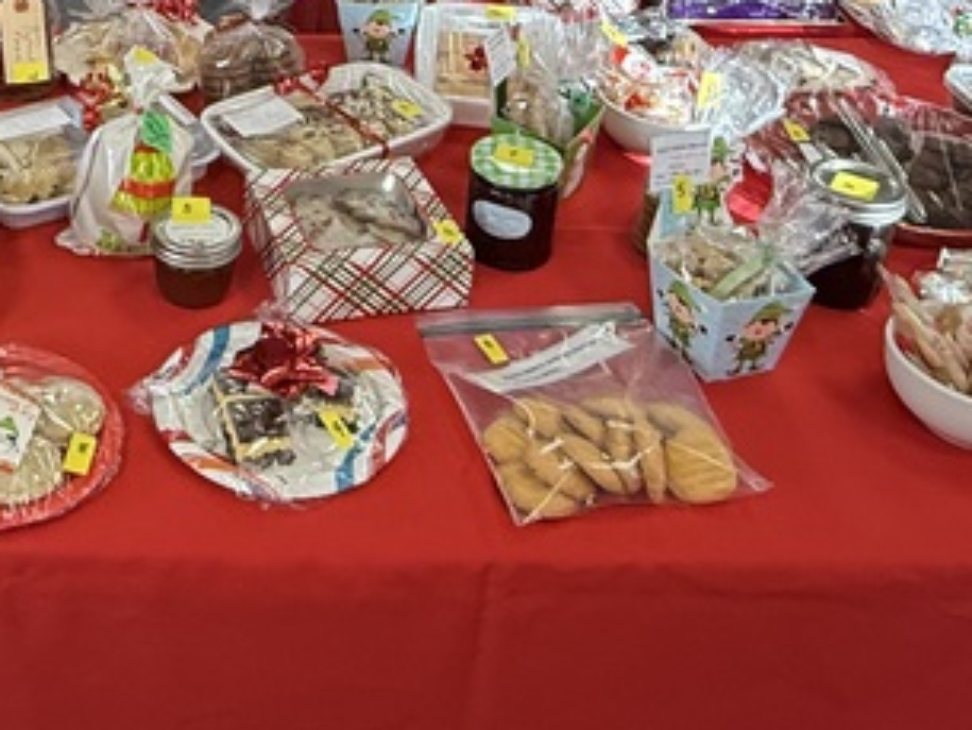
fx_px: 1348
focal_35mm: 48
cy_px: -19
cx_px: 199
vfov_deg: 28.2
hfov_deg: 38.2
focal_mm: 2.22
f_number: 2.2
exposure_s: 1/120
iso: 200
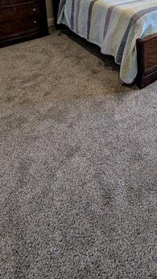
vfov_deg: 47.7
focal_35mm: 29
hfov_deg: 32.6
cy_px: -27
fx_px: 215
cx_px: 192
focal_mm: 2.02
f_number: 1.7
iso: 91
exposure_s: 1/120
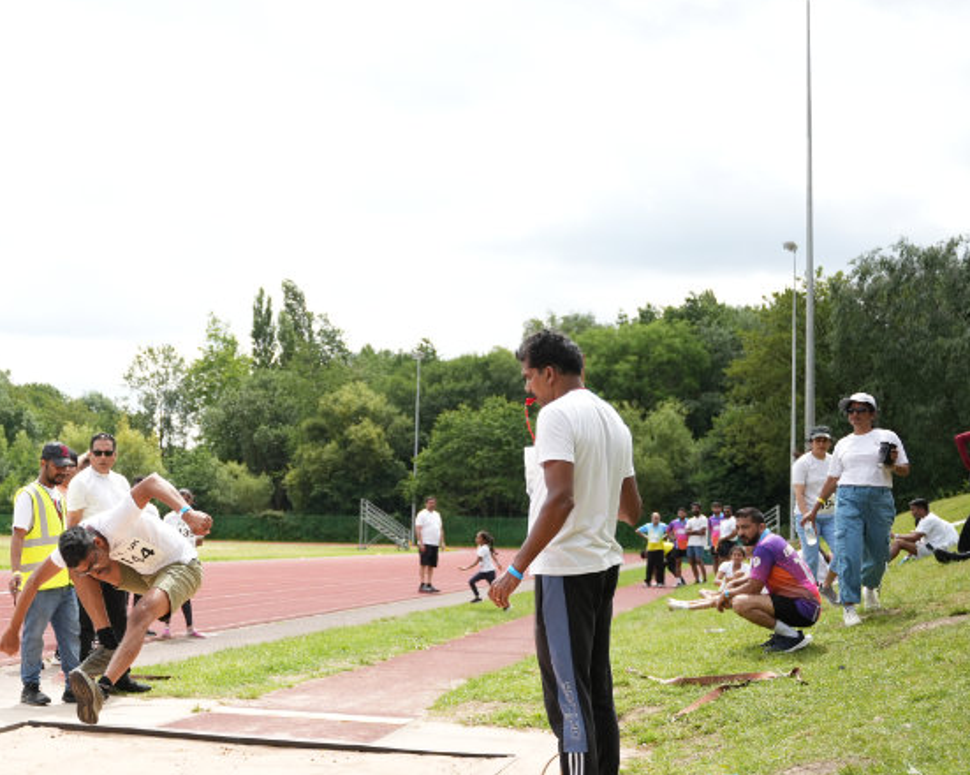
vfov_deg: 27.6
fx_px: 1569
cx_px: 111
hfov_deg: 32.7
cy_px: 489
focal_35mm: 55
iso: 250
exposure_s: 1/2000
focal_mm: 31.4
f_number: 2.8
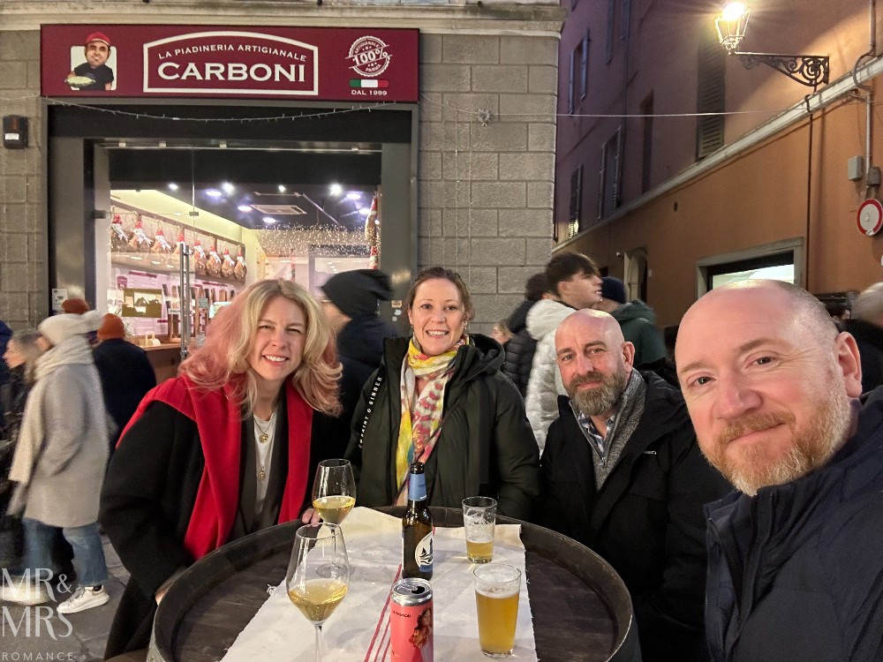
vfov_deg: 58.9
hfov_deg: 73.9
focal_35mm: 23
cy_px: 331
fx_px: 587
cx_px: 442
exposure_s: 1/33
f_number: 1.9
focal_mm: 2.69
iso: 400
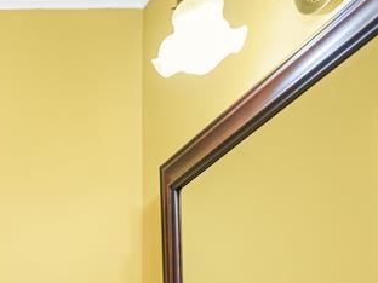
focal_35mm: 74
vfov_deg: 16.0
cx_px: -321
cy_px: 548
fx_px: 808
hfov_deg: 19.2
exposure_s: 1/25
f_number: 4
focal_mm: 16
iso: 50
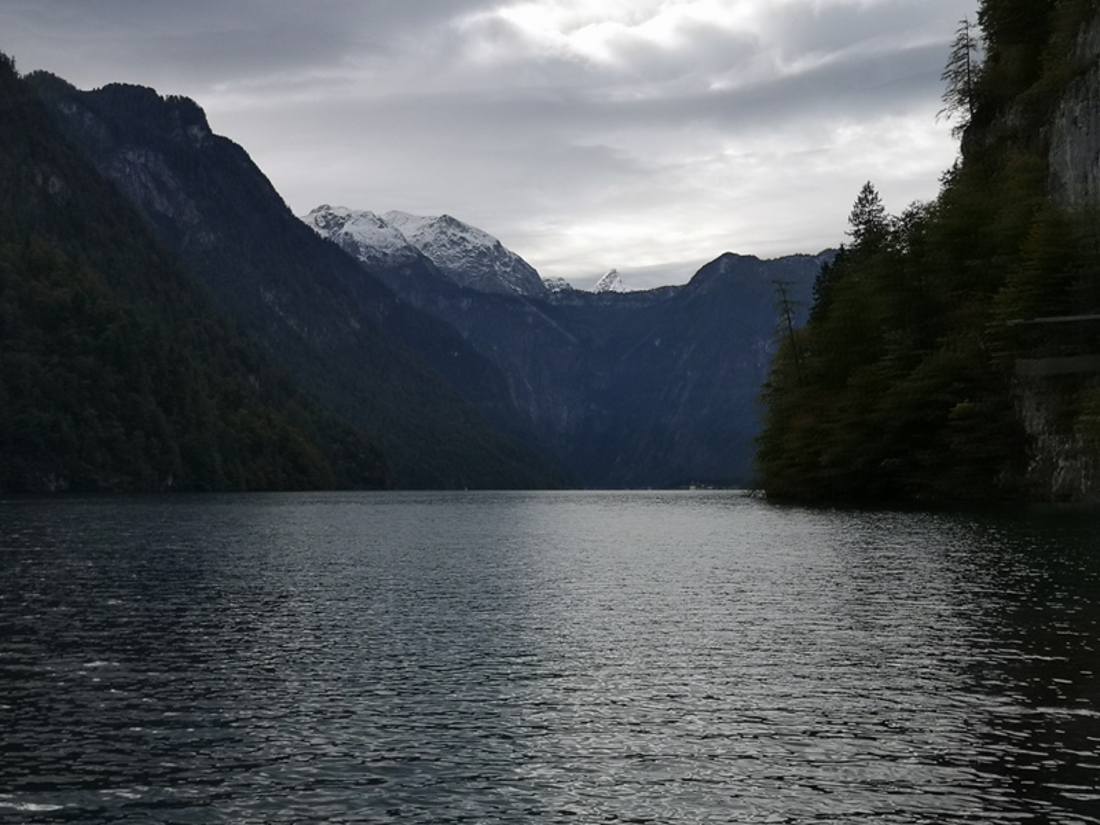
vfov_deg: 30.9
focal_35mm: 47
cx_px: 550
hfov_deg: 40.4
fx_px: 1494
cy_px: 412
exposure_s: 1/2703
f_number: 1.8
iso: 50
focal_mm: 3.95
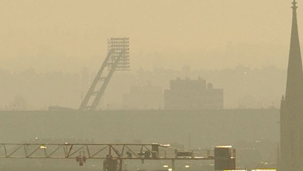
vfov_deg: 0.8
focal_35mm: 1565
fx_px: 12577
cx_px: 285
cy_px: 609
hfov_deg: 1.4
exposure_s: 1/1000
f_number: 8
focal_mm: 200
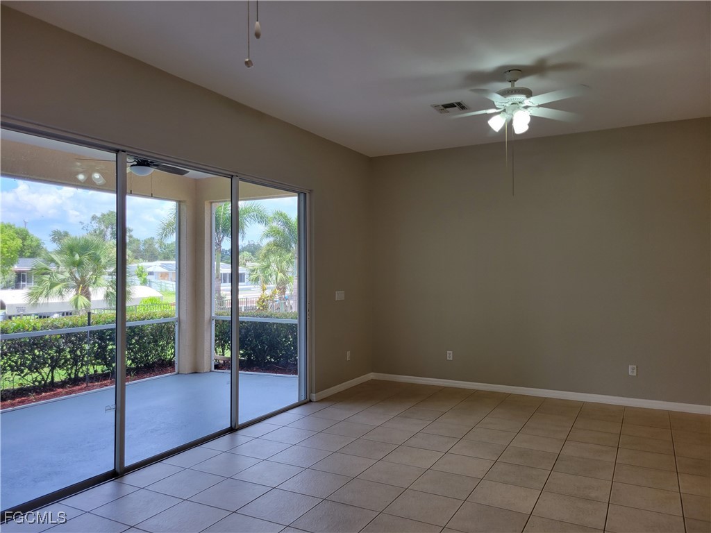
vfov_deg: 53.1
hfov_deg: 67.3
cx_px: 356
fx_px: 534
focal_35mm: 26
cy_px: 266
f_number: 1.8
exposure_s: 1/120
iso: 64
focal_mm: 5.4
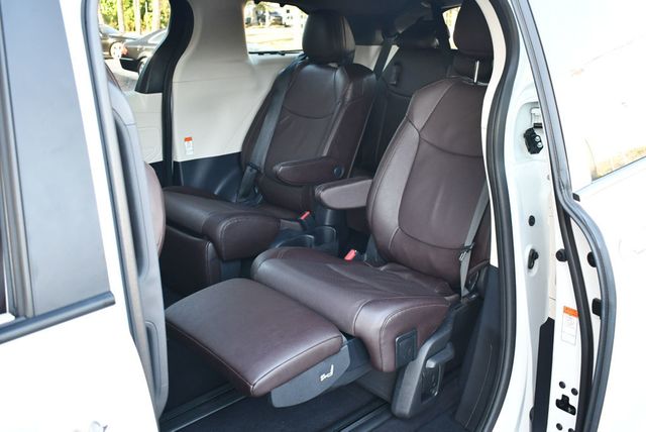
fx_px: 647
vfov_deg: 36.9
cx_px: 323
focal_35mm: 36
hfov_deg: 53.1
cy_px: 216
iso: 900
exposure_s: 1/125
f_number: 3.5
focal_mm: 18
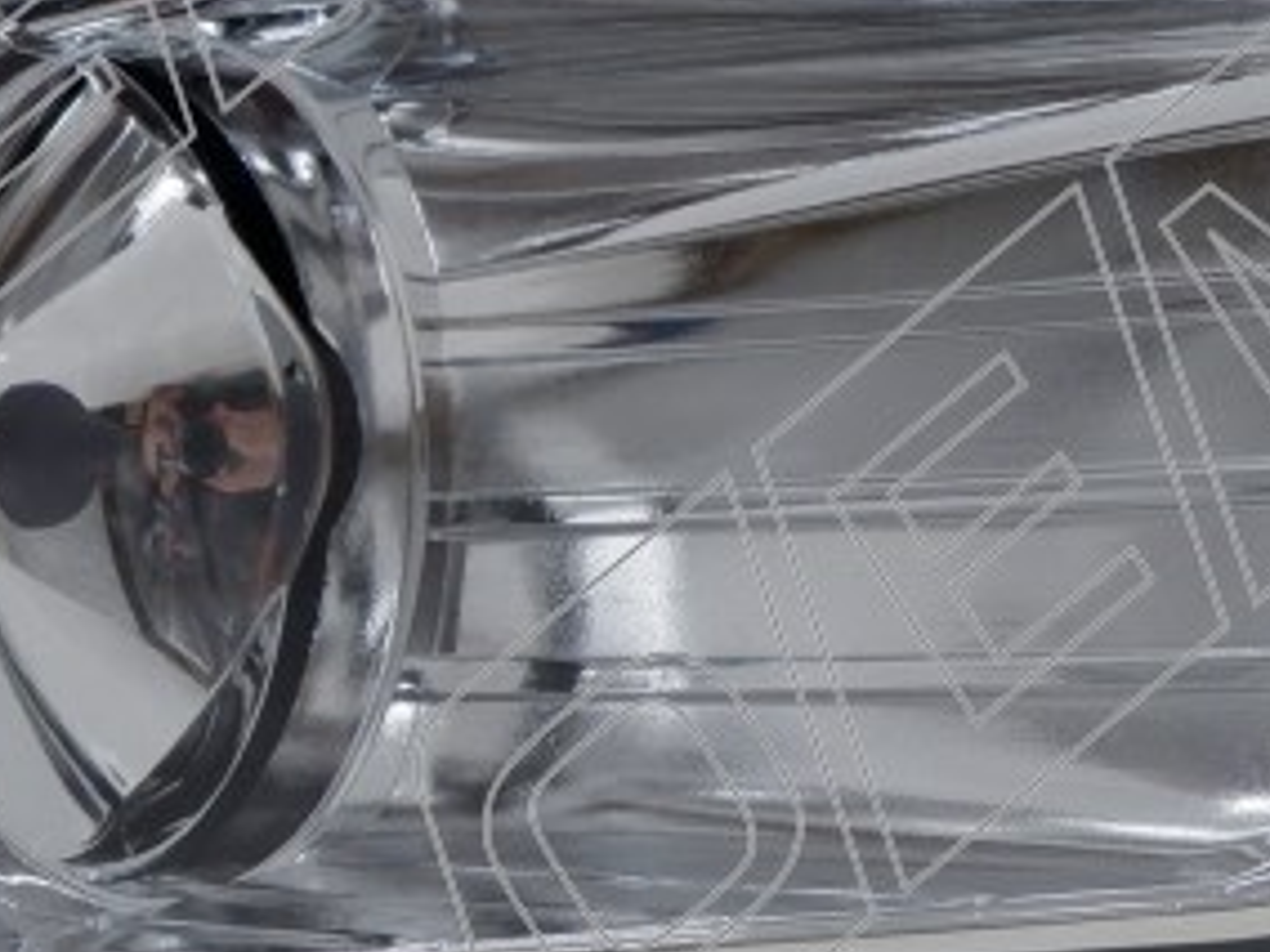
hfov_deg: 17.6
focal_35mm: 104
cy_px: 413
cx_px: -420
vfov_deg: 14.2
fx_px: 3816
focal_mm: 16
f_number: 6.4
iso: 800
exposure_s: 1/105
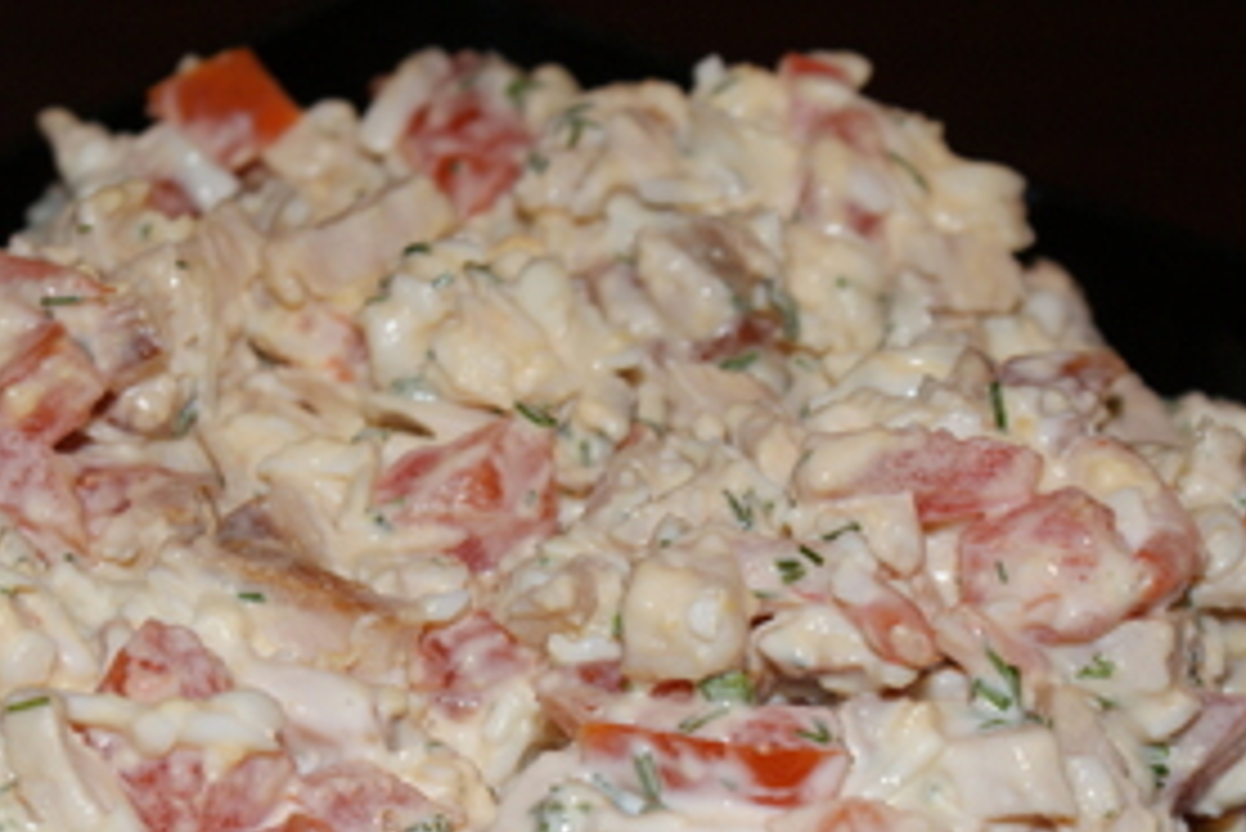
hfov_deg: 18.6
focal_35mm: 110
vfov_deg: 12.5
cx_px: 481
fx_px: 3803
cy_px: 587
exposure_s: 1/80
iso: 400
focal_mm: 45
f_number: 6.3
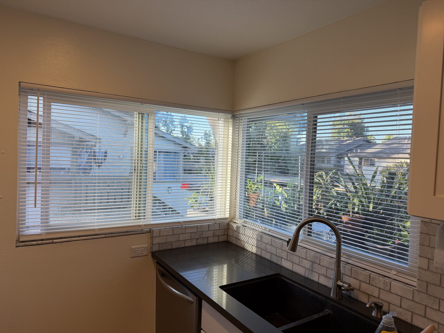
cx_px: 222
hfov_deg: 71.6
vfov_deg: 56.8
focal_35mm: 24
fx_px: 308
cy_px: 166
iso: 80
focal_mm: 6.76
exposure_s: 1/243
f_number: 1.78
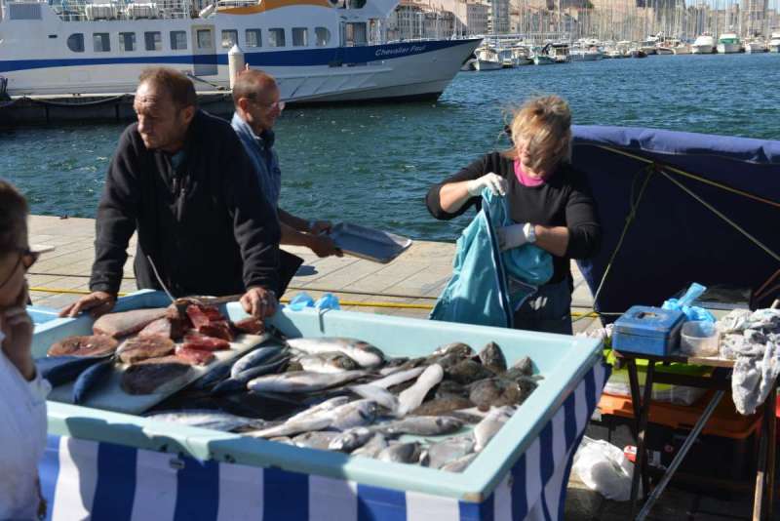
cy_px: 260
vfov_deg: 29.9
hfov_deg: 43.6
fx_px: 975
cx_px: 390
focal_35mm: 45
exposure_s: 1/160
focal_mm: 45
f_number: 6.3
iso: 125
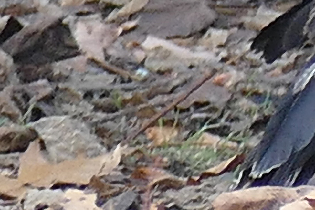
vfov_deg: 0.3
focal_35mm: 4489
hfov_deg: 0.5
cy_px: -80
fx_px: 39276
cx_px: 632
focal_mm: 146
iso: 200
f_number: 4
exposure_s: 1/125
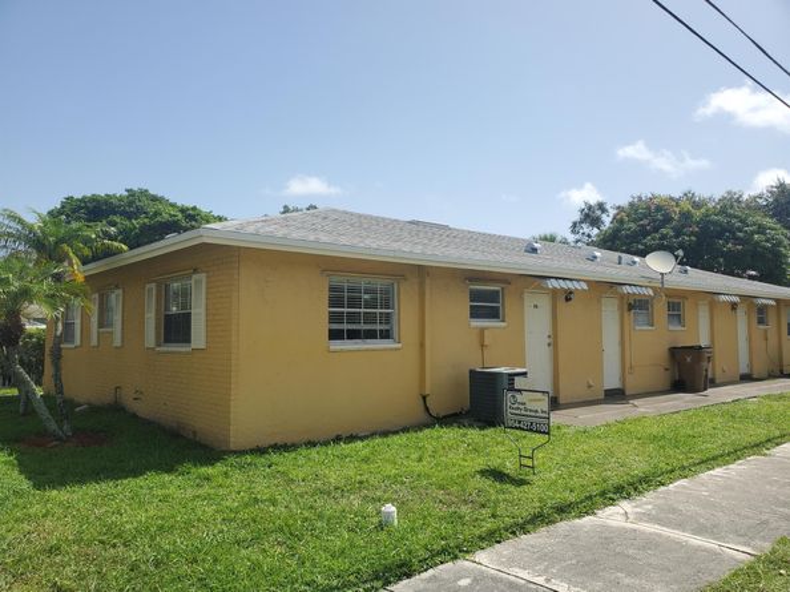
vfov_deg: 53.0
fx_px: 593
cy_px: 296
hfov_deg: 67.3
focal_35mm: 26
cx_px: 395
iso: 50
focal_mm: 4.3
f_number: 2.4
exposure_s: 1/1402
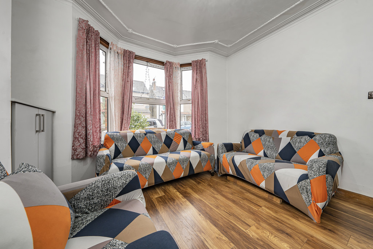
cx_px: 186
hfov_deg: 112.6
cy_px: 124
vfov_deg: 90.0
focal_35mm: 12
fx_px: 124
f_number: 9
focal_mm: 12
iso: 320
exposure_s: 1/15
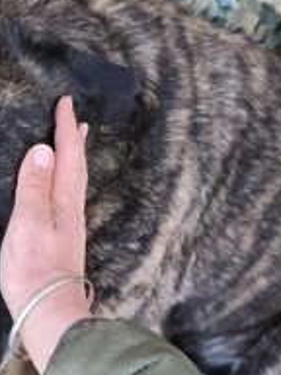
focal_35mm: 48
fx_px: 520
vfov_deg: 39.5
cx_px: 37
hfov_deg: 29.2
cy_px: 221
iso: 320
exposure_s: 1/50
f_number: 1.65
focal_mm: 6.18
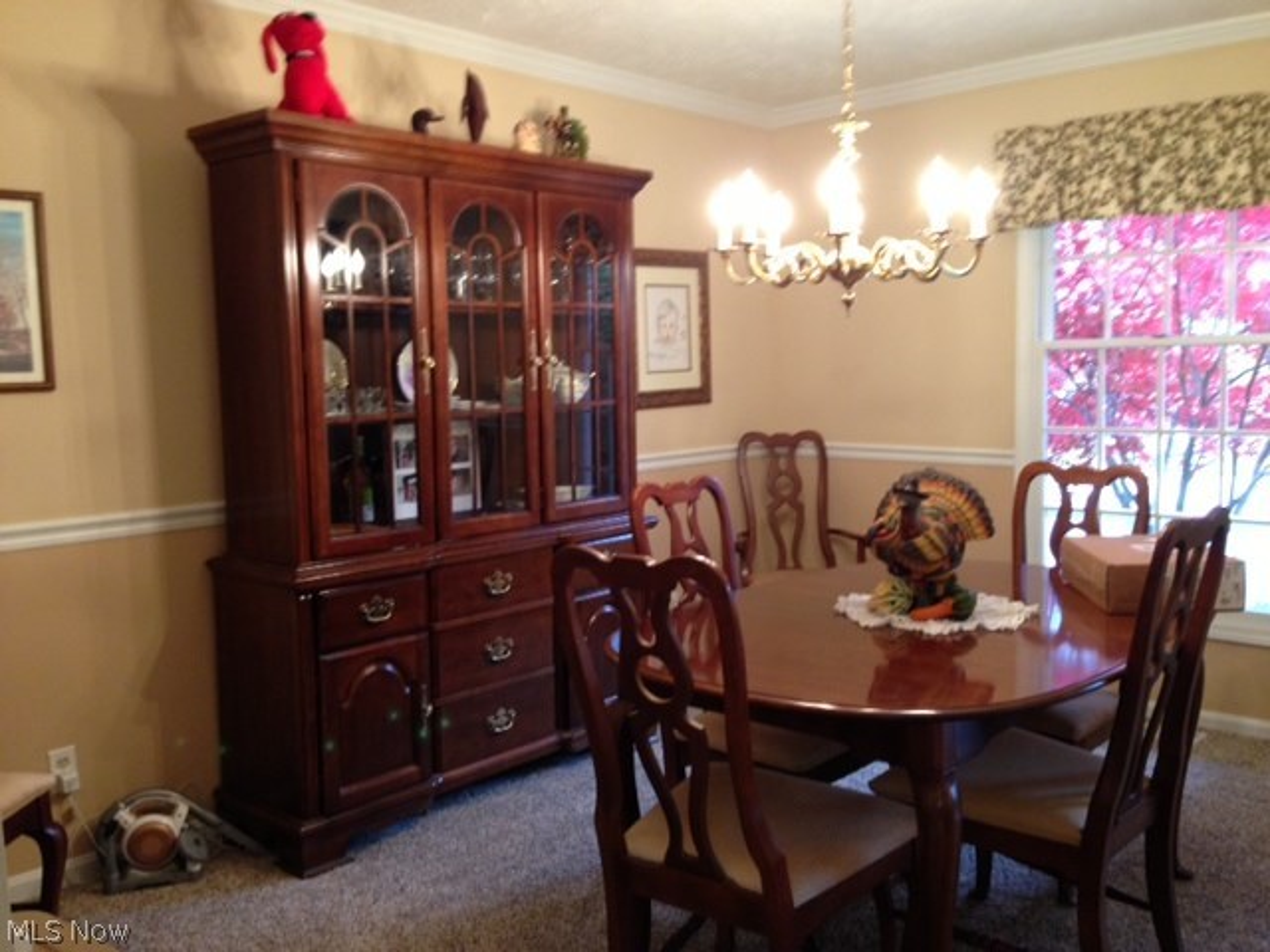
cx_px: 635
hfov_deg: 55.4
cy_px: 476
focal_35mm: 33
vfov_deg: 42.9
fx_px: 1211
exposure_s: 1/20
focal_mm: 4.13
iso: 160
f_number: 2.4
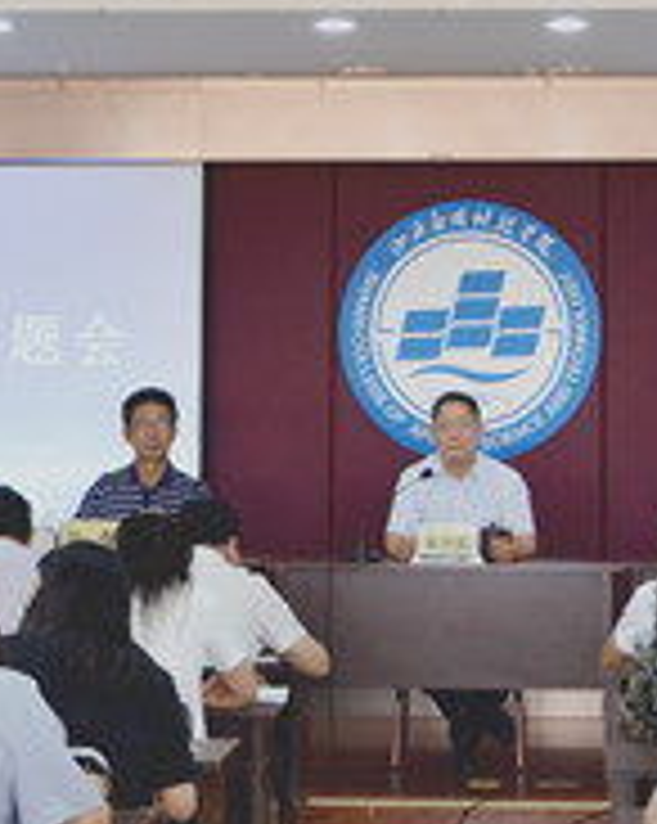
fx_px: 2922
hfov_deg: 12.8
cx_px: 441
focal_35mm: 120
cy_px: 65
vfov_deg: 15.8
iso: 400
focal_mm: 26
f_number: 4.5
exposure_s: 1/80
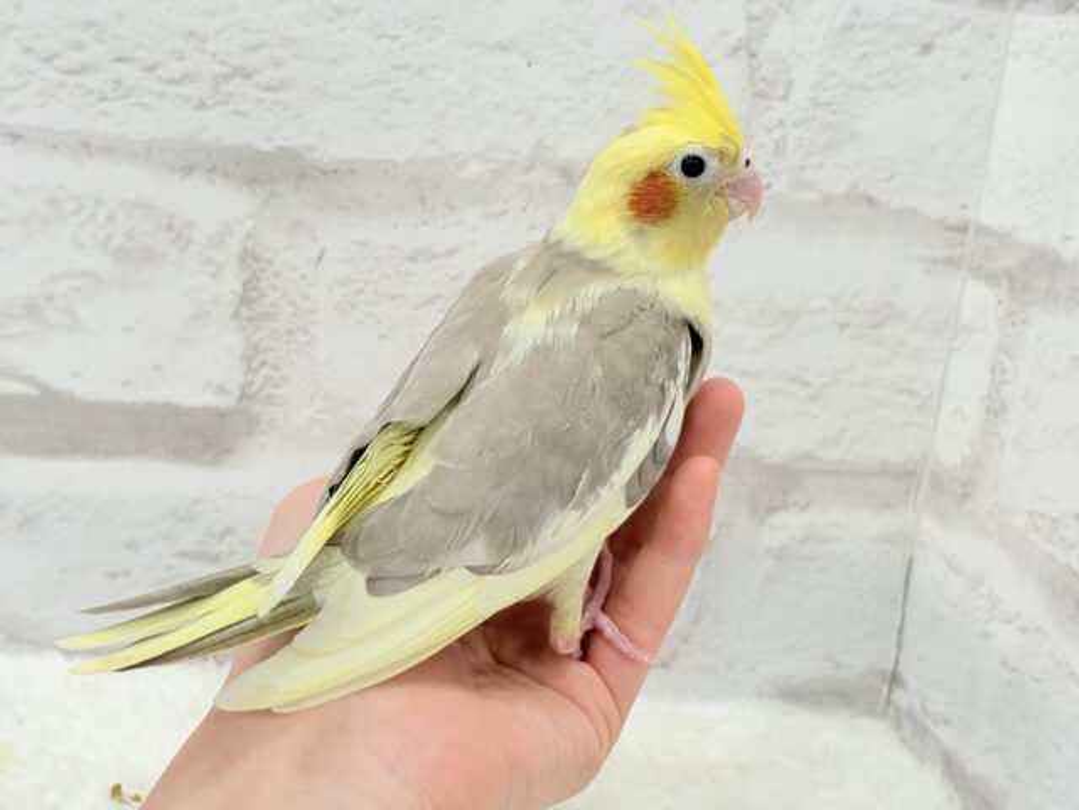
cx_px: 540
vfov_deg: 28.0
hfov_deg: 36.8
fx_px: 1621
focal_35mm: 52
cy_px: 405
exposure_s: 1/50
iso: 40
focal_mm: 5.96
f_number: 1.6
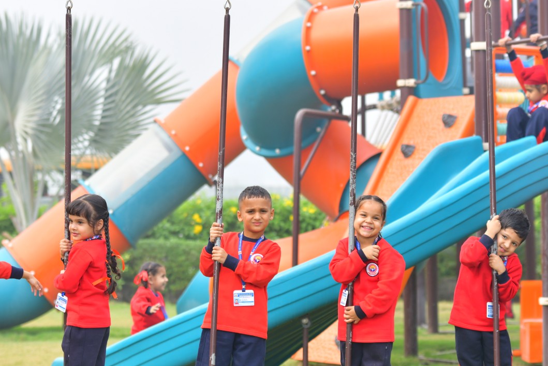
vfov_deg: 9.0
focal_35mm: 153
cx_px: 278
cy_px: 230
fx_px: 2329
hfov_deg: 13.4
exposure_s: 1/1000
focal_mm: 100
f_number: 3.5
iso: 250
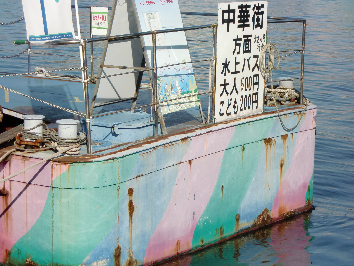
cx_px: 177
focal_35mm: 112
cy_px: 133
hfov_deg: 17.6
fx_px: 1145
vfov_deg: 13.2
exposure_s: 1/400
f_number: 5.8
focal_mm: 19.6
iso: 64
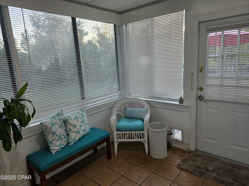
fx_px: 165
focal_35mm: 23
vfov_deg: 58.9
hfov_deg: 73.9
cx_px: 124
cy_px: 93
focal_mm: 6.3
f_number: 1.7
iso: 64
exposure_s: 1/120
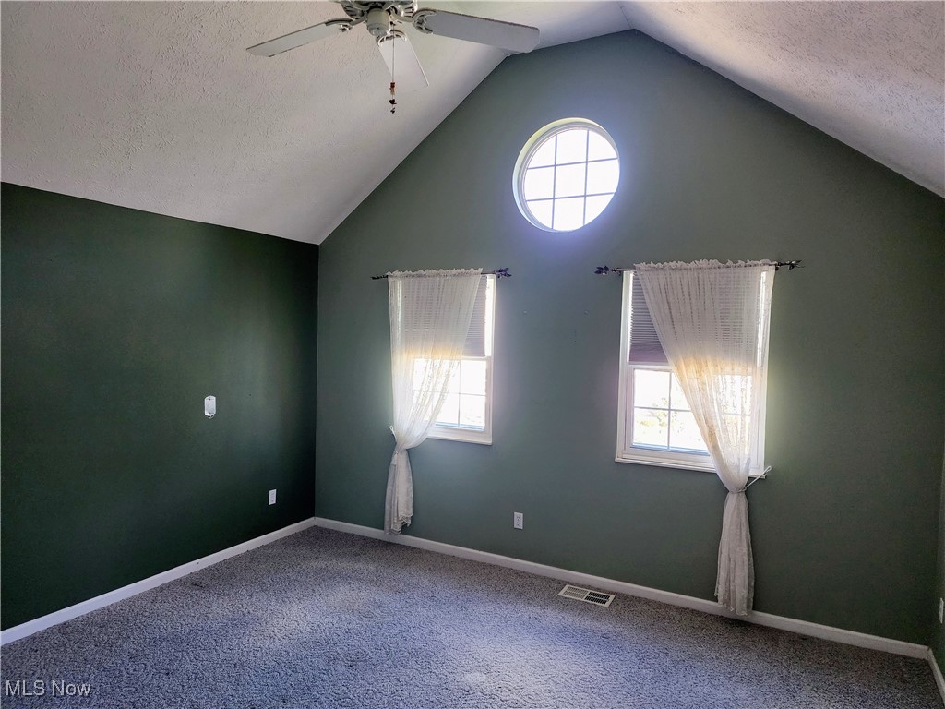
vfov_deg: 58.9
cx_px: 472
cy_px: 354
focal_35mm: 23
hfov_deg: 73.9
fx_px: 628
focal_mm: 6.4
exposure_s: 1/120
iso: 400
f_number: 1.8
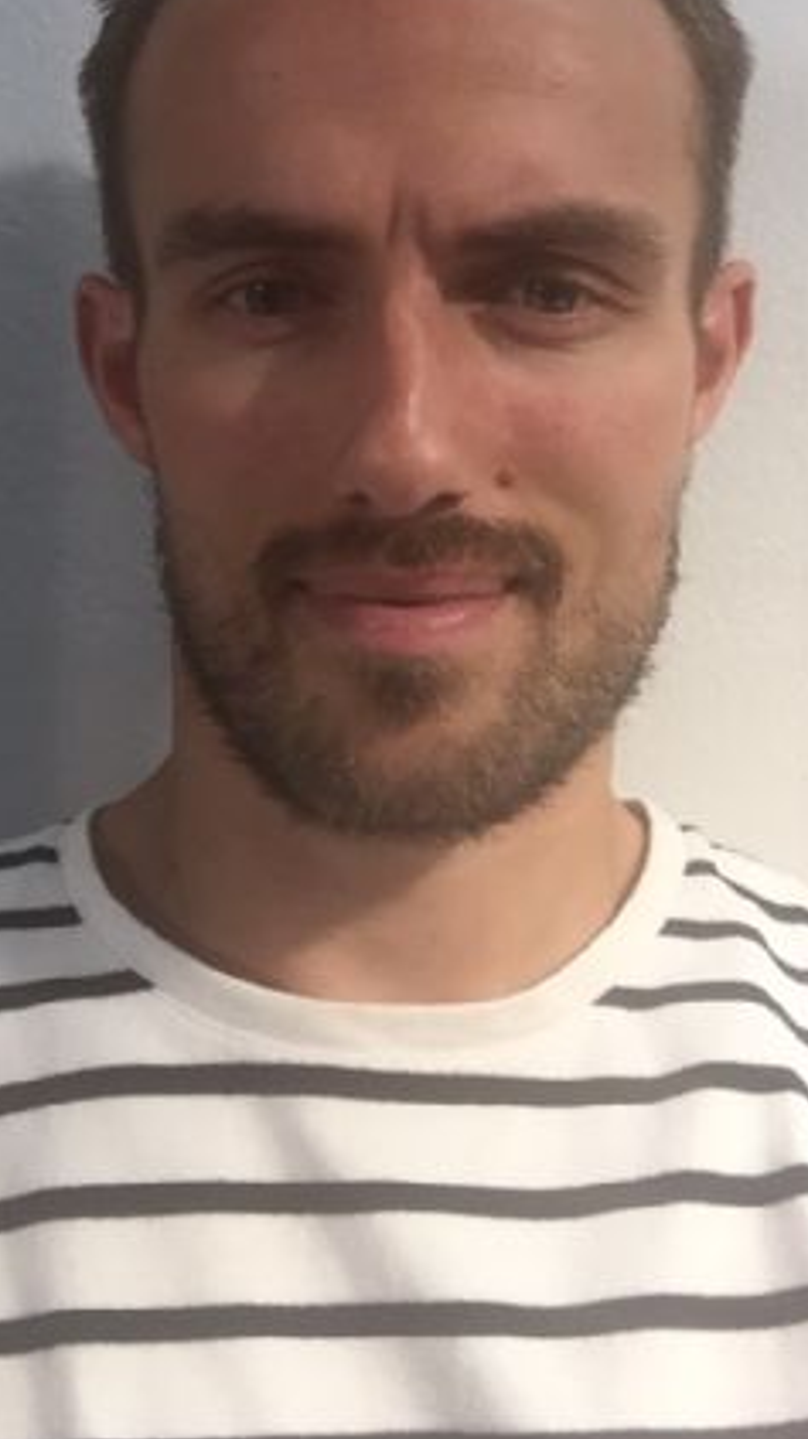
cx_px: 358
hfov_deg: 24.9
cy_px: 440
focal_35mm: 48
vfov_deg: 42.1
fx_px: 1830
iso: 40
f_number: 2.2
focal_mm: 2.65
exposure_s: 1/40
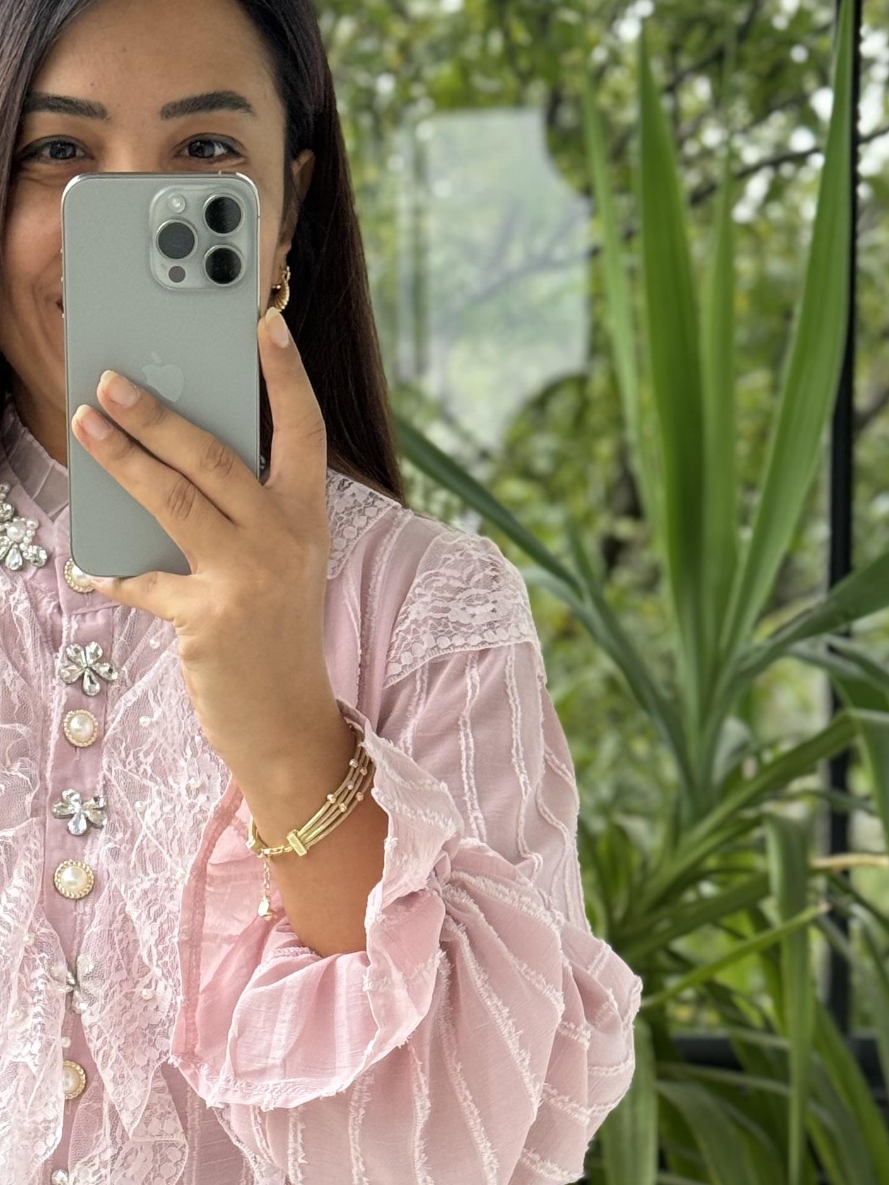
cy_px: 1049
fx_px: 3527
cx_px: 180
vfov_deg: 18.8
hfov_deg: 14.3
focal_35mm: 103
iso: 100
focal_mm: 6.76
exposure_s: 1/60
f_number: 1.78
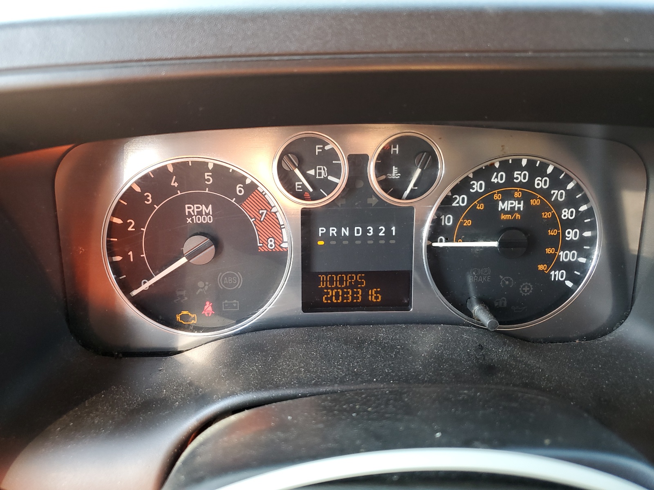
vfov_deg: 53.1
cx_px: 327
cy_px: 245
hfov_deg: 67.3
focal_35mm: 26
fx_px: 491
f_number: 1.5
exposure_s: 1/60.2
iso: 71
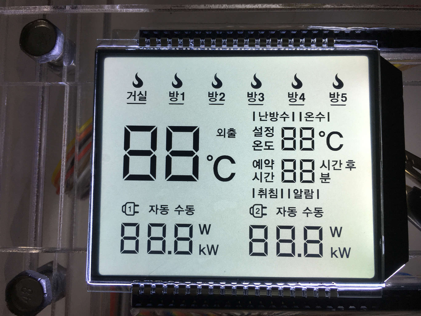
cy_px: 158
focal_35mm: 29
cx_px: 210
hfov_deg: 61.7
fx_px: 353
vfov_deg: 48.2
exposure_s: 1/50
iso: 32
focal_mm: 4.15
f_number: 2.2
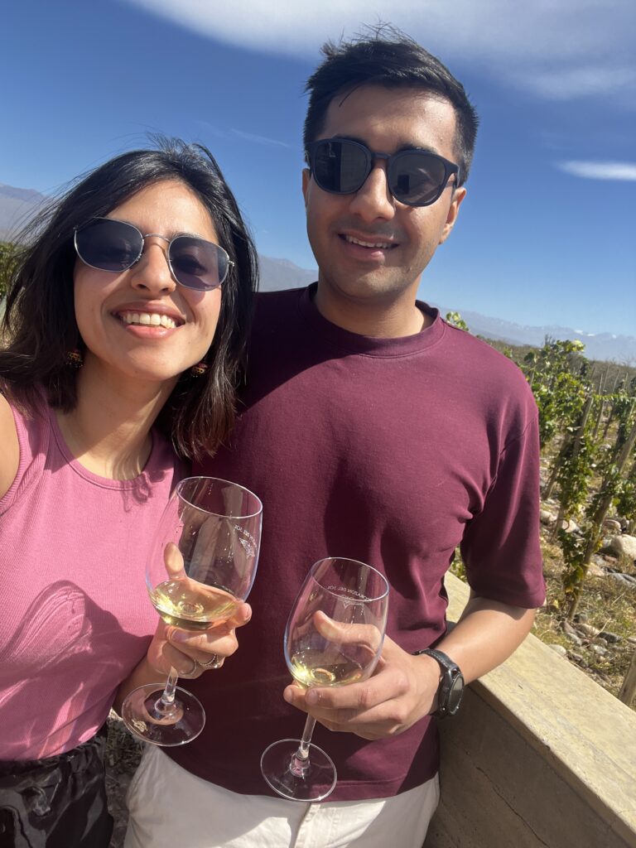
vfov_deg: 73.9
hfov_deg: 58.9
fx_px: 563
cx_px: 318
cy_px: 424
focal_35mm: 23
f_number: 2.2
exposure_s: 1/720
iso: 32
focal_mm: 2.71
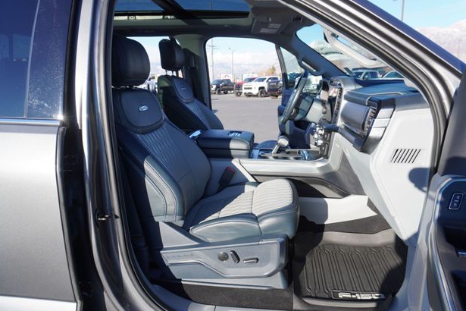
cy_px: 156
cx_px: 240
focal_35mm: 25
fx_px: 324
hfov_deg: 71.5
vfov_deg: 51.3
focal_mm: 16
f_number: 5
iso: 100
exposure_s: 1/250
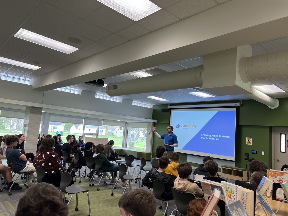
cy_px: 108
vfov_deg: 53.1
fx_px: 216
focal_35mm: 26
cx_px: 144
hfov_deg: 67.3
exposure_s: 1/120
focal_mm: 5.7
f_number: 1.5
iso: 100
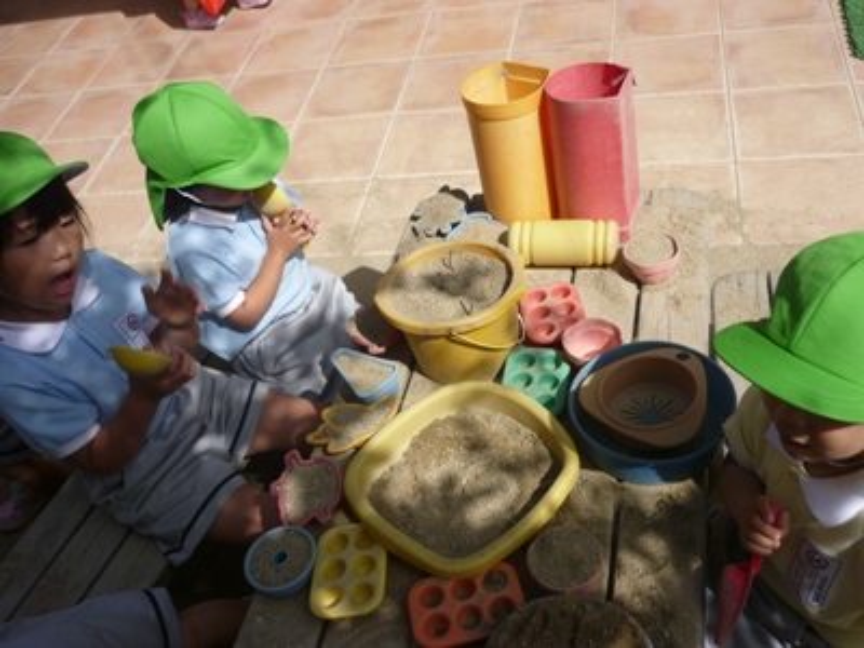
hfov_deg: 55.4
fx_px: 824
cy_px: 324
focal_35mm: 33
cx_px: 432
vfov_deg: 42.9
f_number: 8
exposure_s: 1/160
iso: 80
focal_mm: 5.5
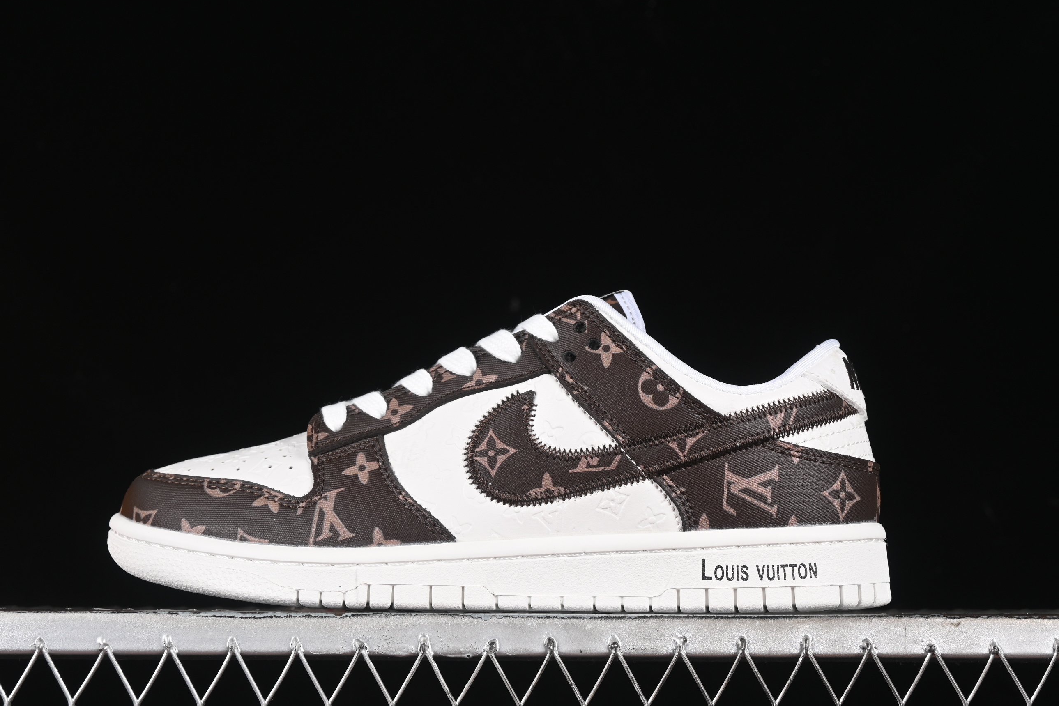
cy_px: 375
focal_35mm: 81
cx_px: 506
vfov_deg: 16.9
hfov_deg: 25.1
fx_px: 2383
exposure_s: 1/80
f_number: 7.1
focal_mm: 50
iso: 160
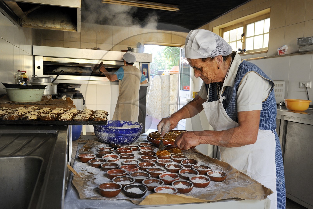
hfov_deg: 60.3
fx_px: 269
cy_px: 104
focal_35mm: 31
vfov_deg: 42.3
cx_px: 156
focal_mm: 31
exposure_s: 1/125
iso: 800
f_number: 5.6
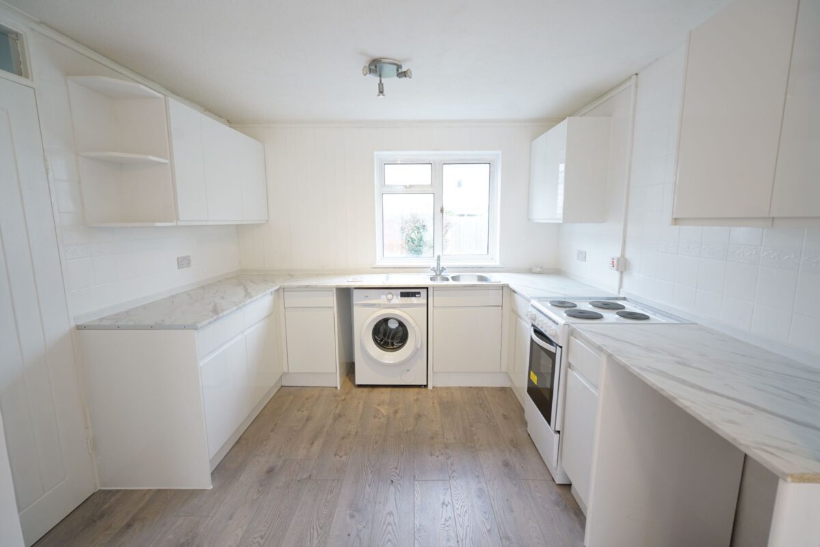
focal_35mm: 16
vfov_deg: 73.8
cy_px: 274
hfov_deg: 96.7
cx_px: 410
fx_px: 365
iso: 400
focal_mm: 16
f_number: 5
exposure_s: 1/25
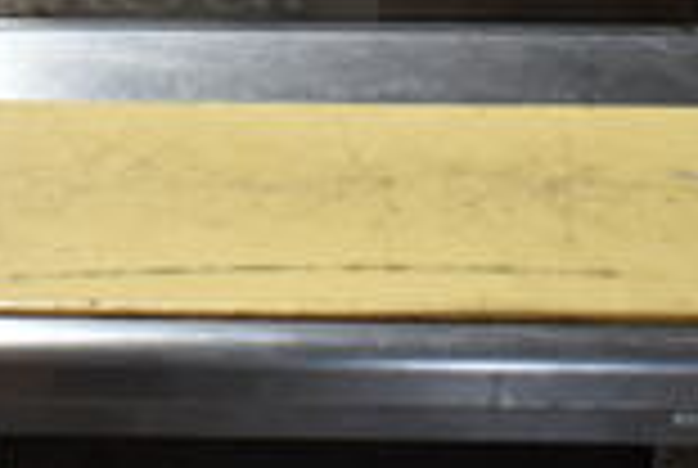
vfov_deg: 12.4
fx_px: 2059
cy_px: -207
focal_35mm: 106
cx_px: -122
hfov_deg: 18.3
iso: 360
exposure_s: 1/125
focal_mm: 18
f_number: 3.5
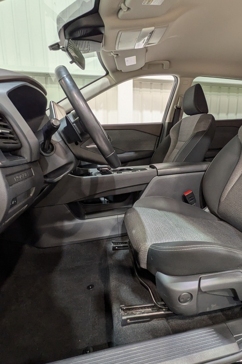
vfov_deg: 84.0
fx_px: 202
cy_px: 178
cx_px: 140
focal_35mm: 20
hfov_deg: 61.6
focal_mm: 1.83
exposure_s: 1/33.3
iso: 90
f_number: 2.2
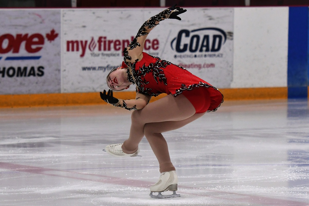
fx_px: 1570
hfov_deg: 11.2
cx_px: 154
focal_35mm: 183
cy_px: 103
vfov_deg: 7.5
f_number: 2.8
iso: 1250
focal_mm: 122
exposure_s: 1/1000
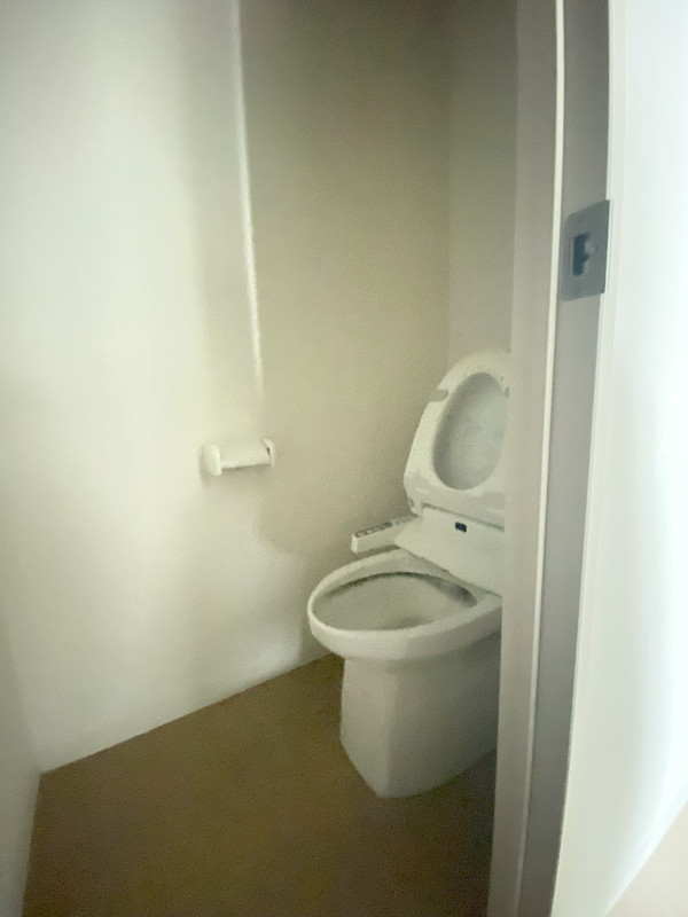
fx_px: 345
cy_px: 458
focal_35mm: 13
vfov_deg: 106.2
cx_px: 344
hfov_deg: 89.9
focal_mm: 1.54
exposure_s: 1/15
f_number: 2.4
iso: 2000
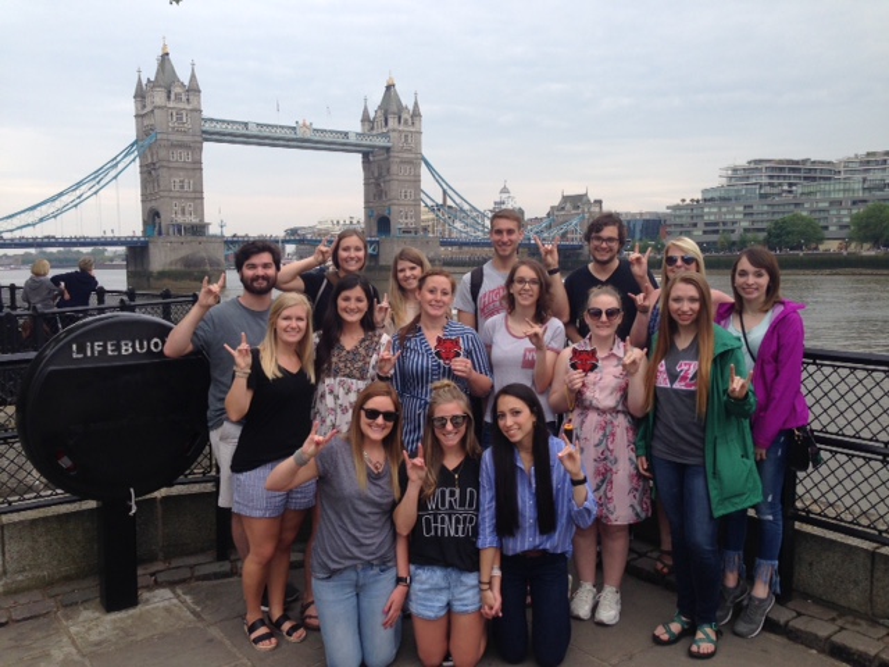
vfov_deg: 42.9
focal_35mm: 33
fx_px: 847
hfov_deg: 55.4
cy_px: 334
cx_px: 444
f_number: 2.4
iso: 50
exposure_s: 1/467
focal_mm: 4.12
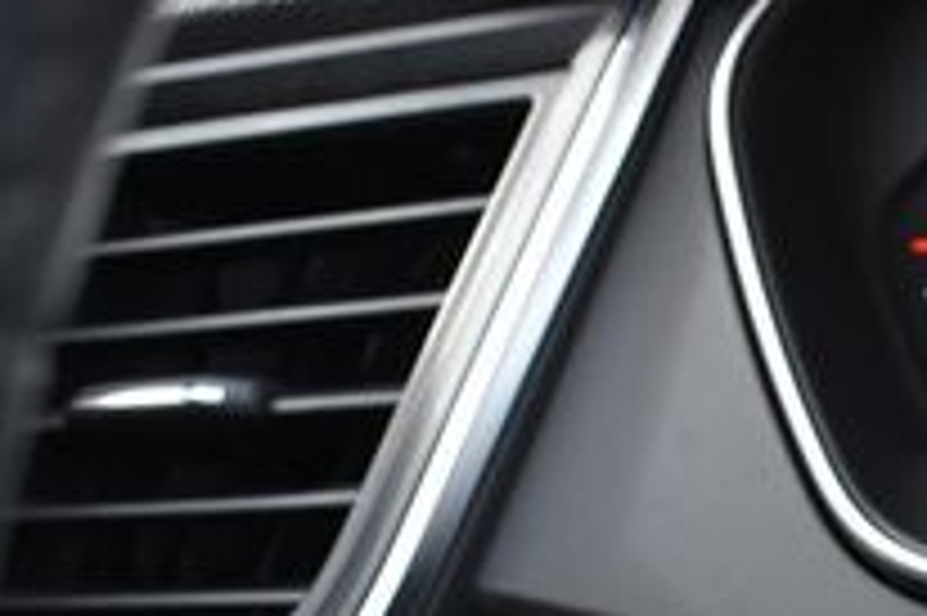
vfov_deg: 16.0
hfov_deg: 23.3
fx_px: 2161
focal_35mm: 84
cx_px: 900
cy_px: 587
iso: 800
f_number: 3.5
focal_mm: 18
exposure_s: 1/250
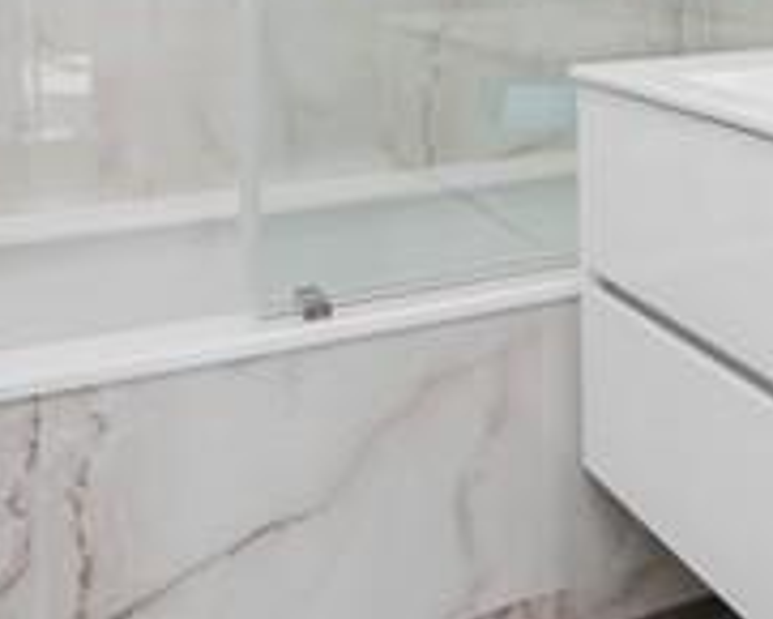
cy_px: -102
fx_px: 1213
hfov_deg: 33.3
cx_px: 713
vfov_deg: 25.9
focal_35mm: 53
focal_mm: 16
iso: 100
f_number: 4
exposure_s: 1/40
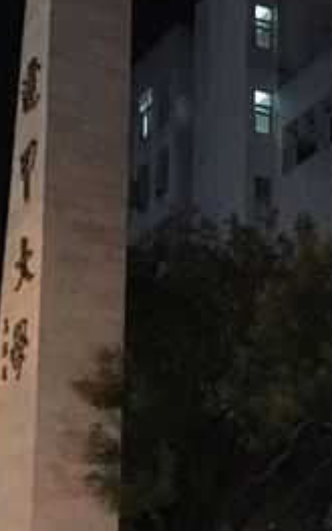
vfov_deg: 22.1
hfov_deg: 13.6
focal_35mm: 93
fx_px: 1346
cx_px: 427
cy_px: 414
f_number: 2.2
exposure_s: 1/4
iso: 80
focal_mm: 4.15
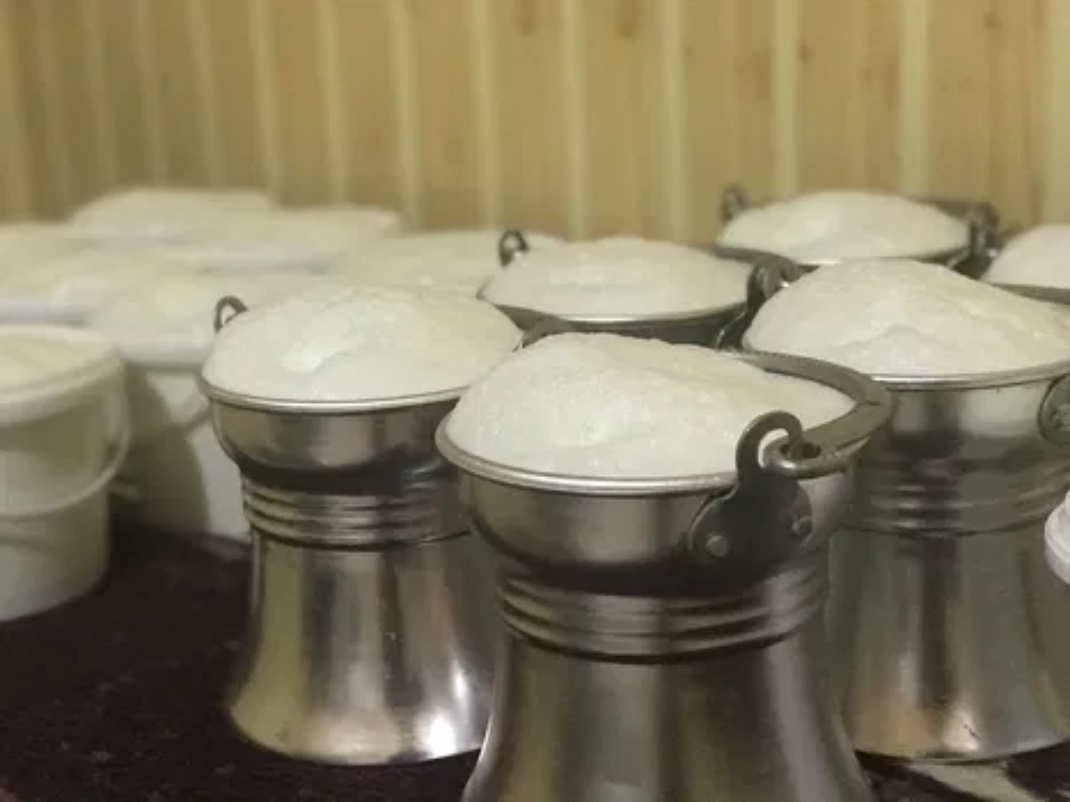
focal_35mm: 57
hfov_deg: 33.8
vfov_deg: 25.6
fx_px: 1761
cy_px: 401
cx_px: 535
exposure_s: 1/50
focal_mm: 6.6
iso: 1250
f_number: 2.8
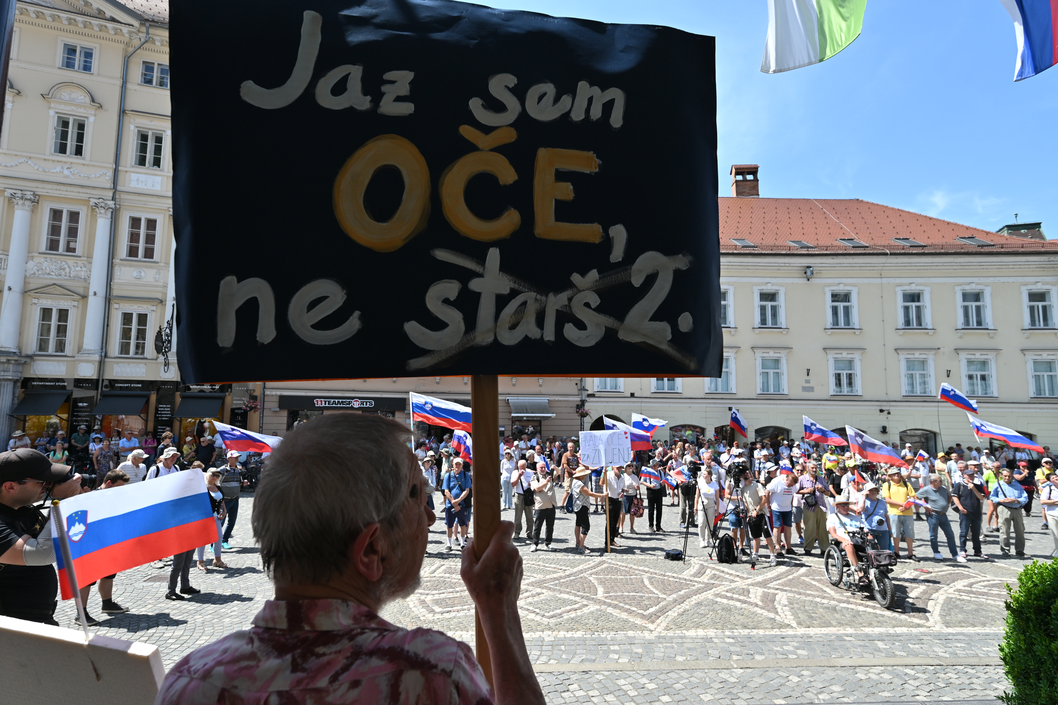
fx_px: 529
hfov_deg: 90.0
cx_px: 529
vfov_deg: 67.4
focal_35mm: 18
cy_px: 352
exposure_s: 1/800
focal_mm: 18
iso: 250
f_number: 5.6
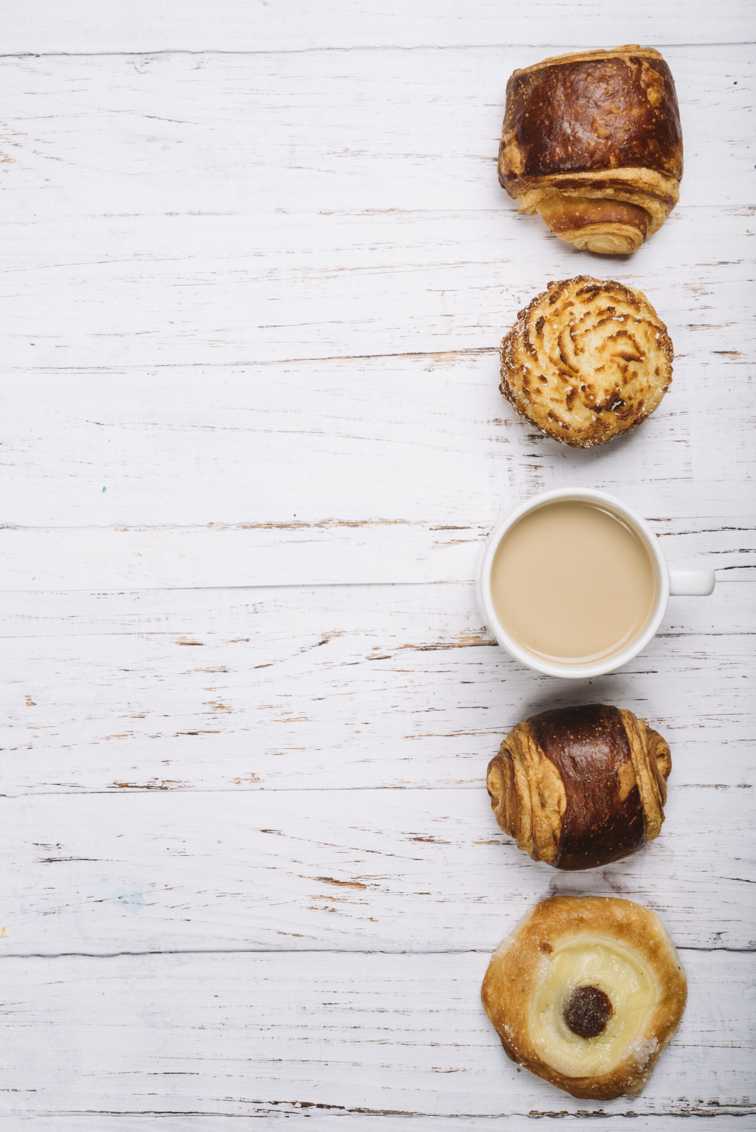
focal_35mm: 70
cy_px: 566
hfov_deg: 19.5
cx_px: 378
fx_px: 2203
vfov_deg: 28.8
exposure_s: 1/160
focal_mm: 70
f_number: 9
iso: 64
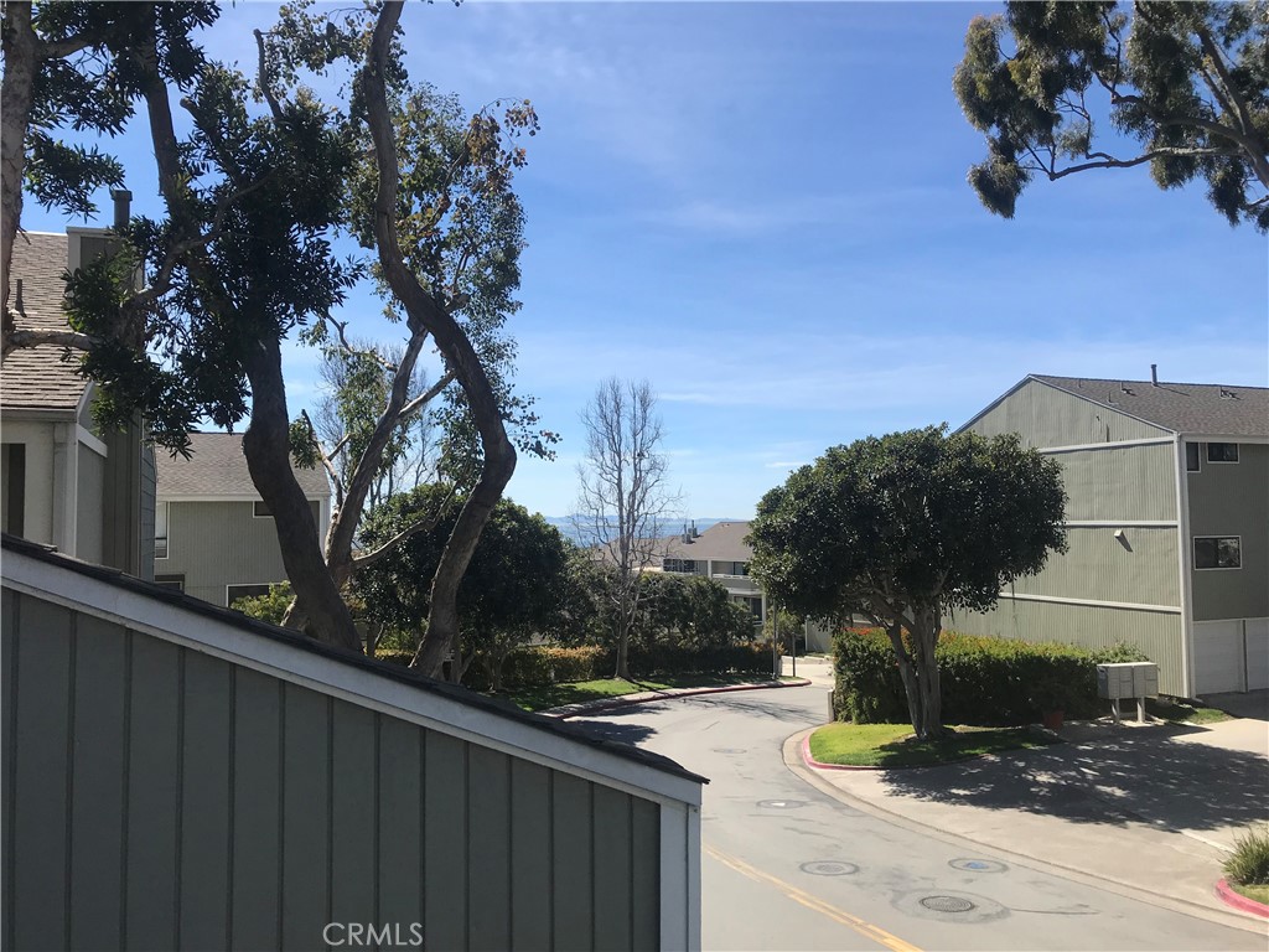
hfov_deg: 63.4
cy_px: 476
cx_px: 634
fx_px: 1026
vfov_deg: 49.7
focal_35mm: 28
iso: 20
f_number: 1.8
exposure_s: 1/2519
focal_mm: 3.99
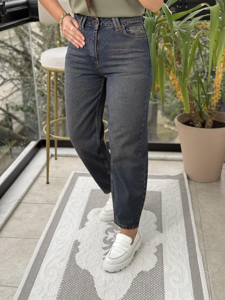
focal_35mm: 48
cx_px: 112
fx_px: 416
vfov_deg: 39.7
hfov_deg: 30.3
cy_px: 150
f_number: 1.78
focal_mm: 6.76
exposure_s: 1/96
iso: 100
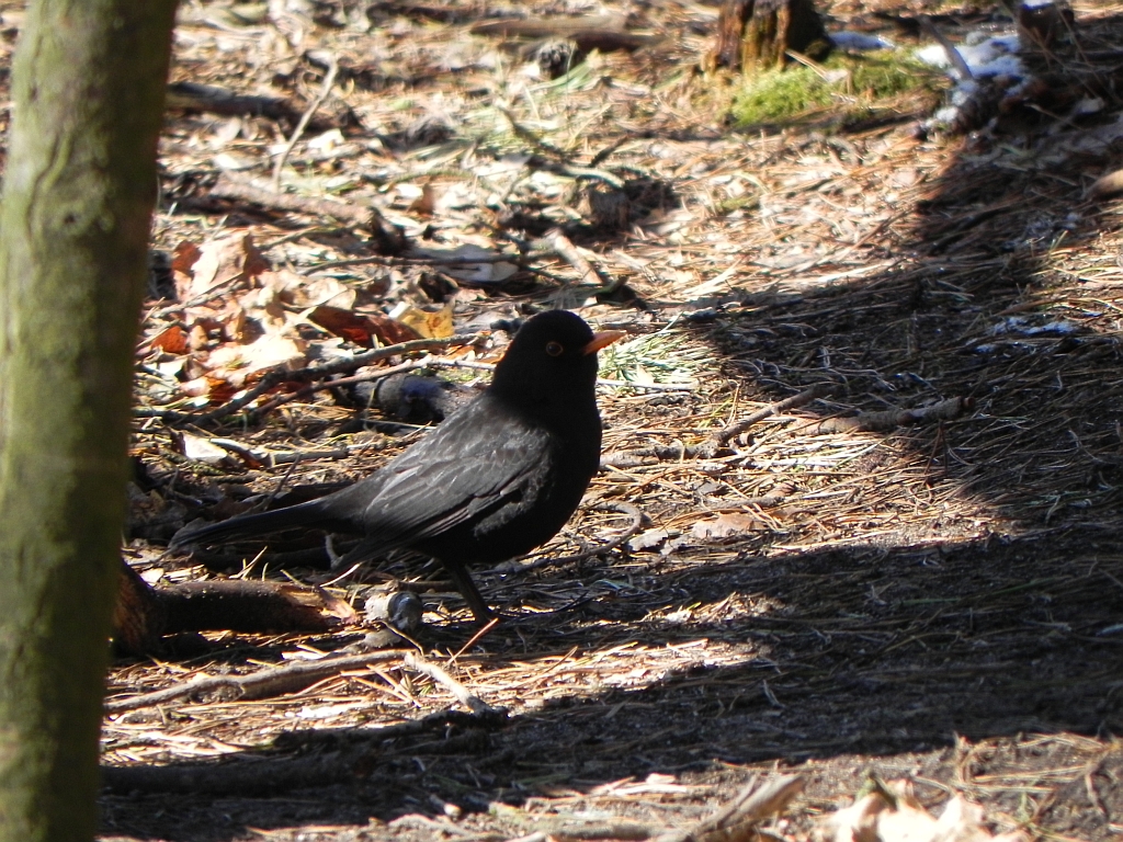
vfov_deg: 2.2
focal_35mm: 678
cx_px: 562
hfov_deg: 2.9
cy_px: 421
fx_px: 21995
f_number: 5
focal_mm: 120
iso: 160
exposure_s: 1/214
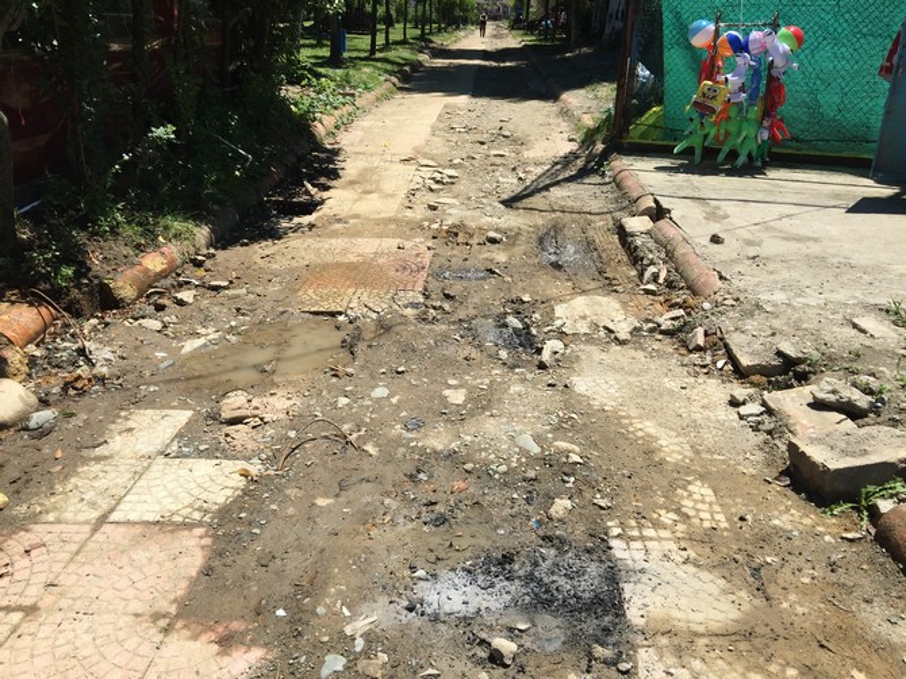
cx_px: 453
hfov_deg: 61.7
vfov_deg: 48.2
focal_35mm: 29
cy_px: 340
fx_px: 759
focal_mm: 4.15
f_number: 2.2
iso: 32
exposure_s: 1/2326
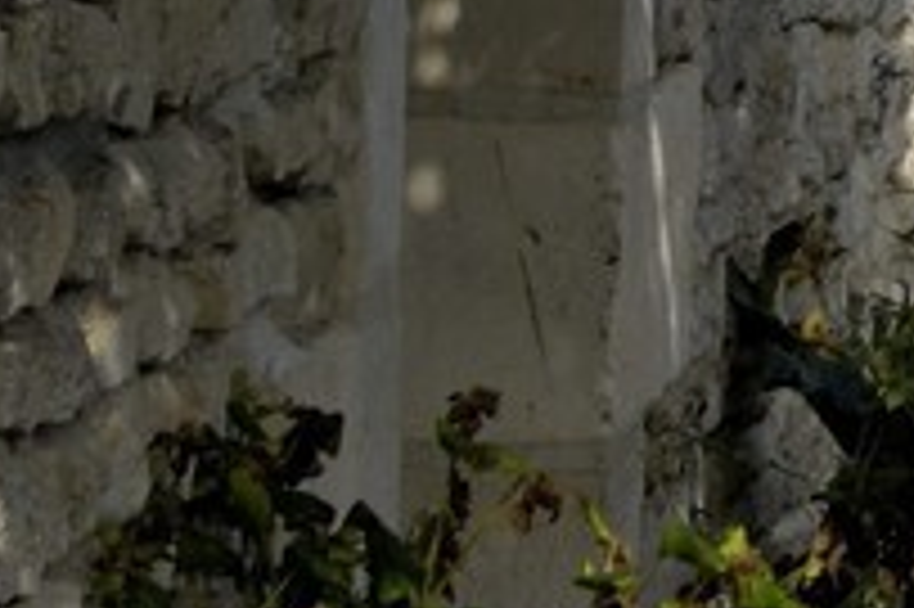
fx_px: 10172
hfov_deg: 4.8
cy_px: -1144
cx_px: 3291
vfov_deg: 3.4
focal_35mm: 401
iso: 100
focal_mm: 34
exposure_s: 1/160
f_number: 12
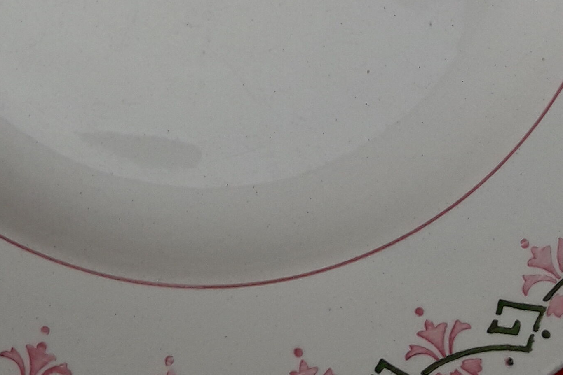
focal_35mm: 88
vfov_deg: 14.1
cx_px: 159
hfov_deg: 22.9
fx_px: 1376
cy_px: -261
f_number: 1.9
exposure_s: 1/1873
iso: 40
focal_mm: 3.7
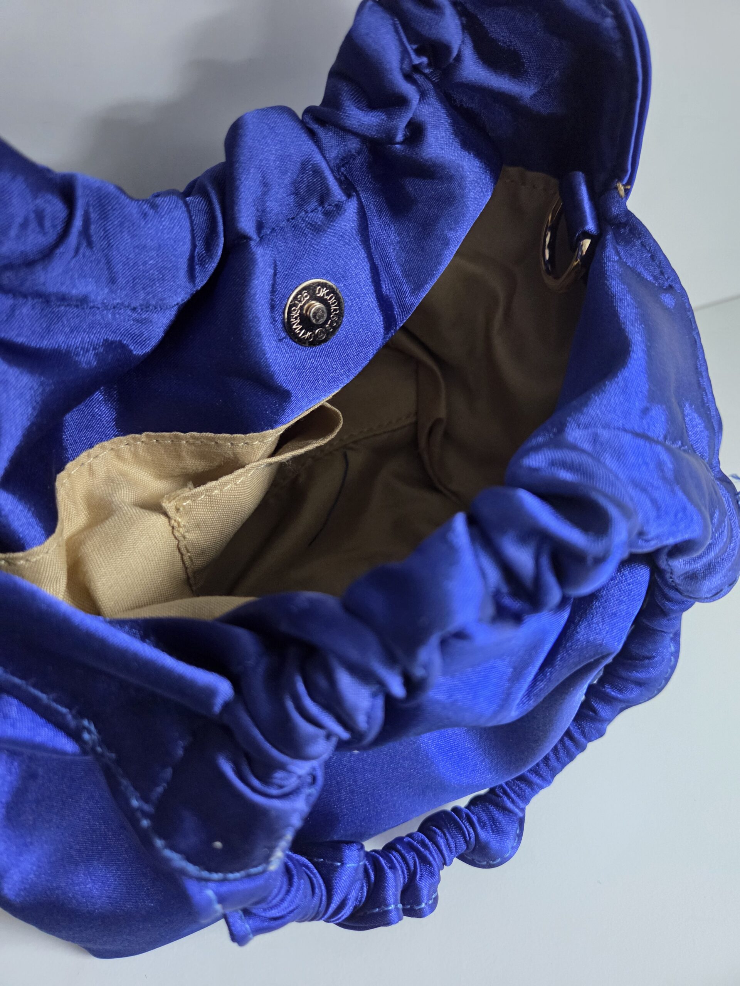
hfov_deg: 58.9
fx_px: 656
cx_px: 370
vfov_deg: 73.9
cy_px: 493
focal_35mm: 23
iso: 1000
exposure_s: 1/100
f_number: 1.8
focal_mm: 5.4
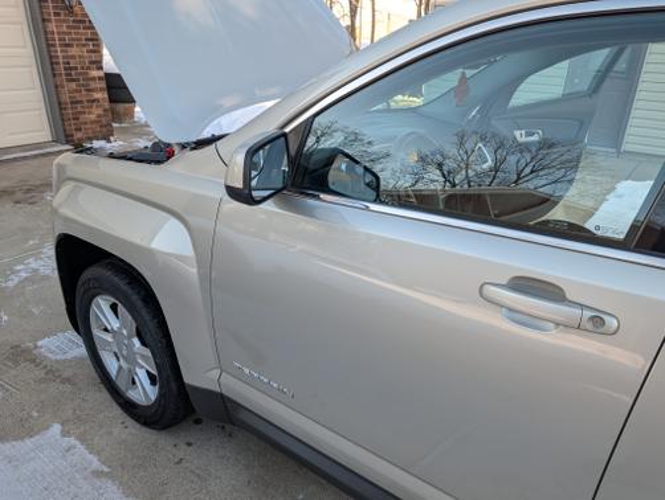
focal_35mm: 24
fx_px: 462
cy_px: 250
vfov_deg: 56.9
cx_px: 332
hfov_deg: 71.5
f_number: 1.68
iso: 36
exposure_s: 1/355
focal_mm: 6.9
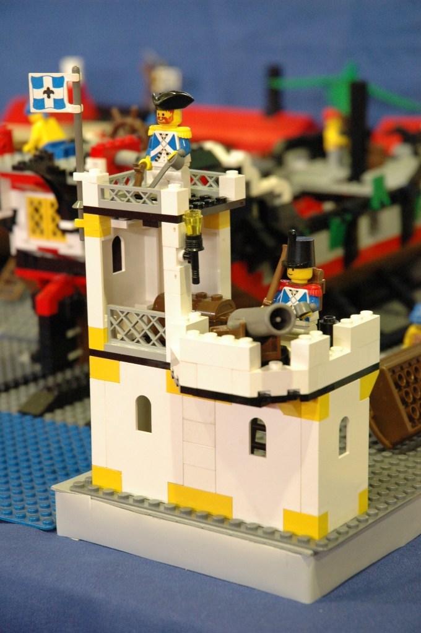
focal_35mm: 105
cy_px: 316
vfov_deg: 19.5
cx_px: 210
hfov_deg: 13.0
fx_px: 1847
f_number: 6.3
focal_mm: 70
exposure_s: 1/10
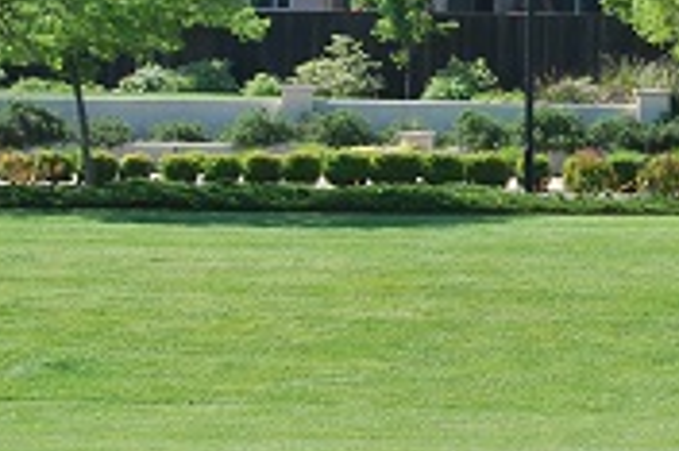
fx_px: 5308
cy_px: 118
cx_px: 849
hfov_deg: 7.3
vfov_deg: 4.9
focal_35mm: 282
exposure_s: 1/200
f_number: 8
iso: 100
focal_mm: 55
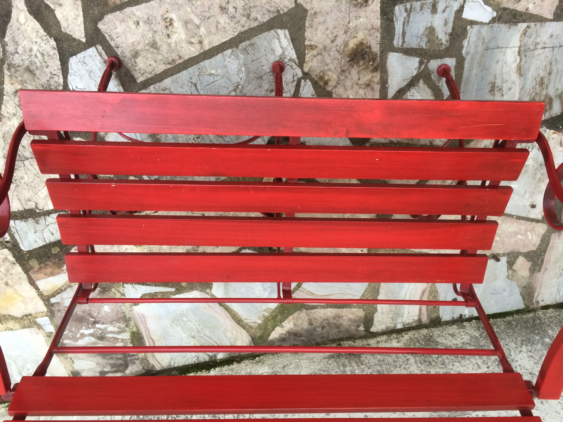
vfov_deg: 48.2
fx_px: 472
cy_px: 211
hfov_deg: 61.7
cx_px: 282
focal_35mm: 29
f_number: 2.2
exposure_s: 1/33
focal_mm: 4.15
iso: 50
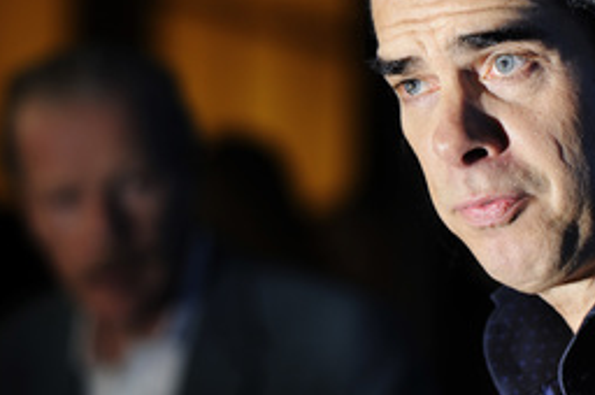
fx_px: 5810
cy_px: 74
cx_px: 359
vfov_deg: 3.9
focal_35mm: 352
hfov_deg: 5.9
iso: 400
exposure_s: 1/200
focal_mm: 200
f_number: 5
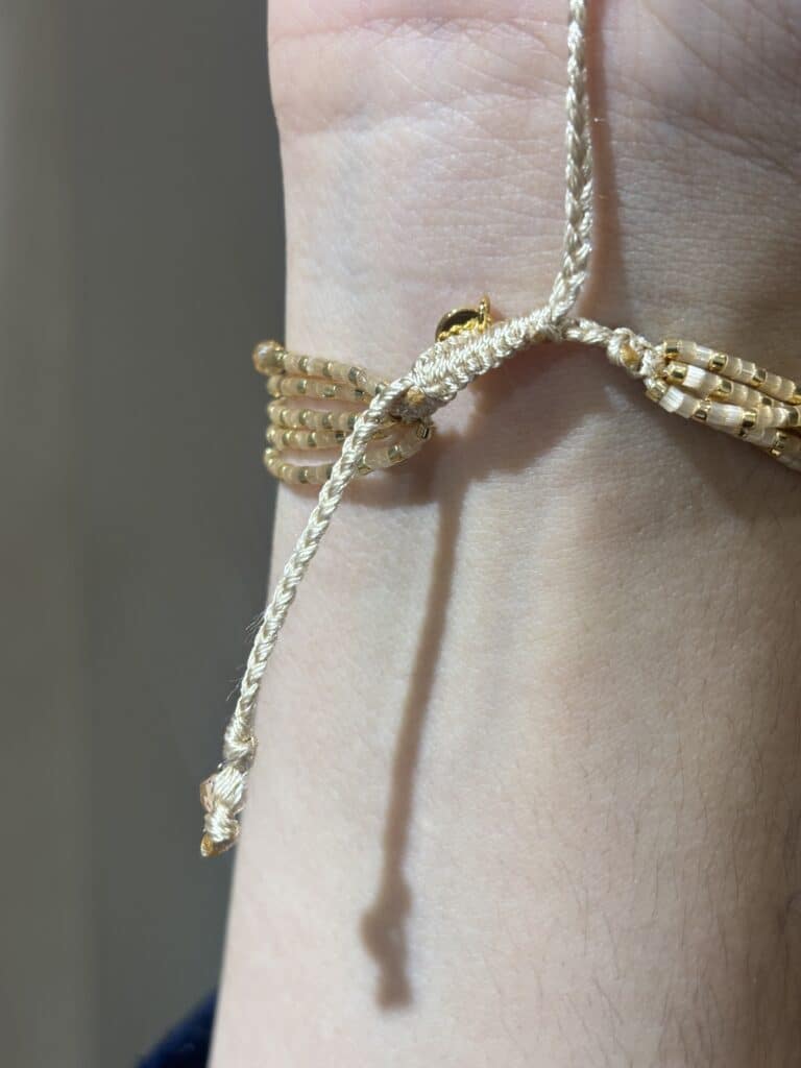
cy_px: 534
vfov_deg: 36.8
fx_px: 1604
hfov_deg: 28.0
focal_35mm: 52
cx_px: 400
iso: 25
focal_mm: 5.96
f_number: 1.6
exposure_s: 1/50
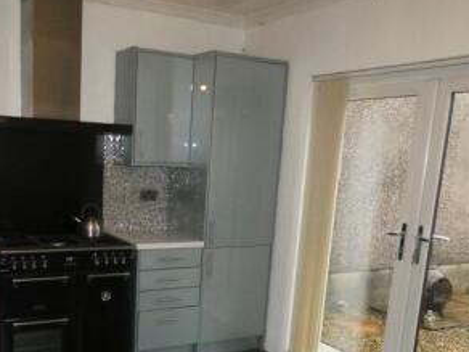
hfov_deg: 46.3
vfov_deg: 34.9
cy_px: 279
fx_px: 542
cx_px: 171
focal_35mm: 40
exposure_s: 1/125
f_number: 2.8
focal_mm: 3.6
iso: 800
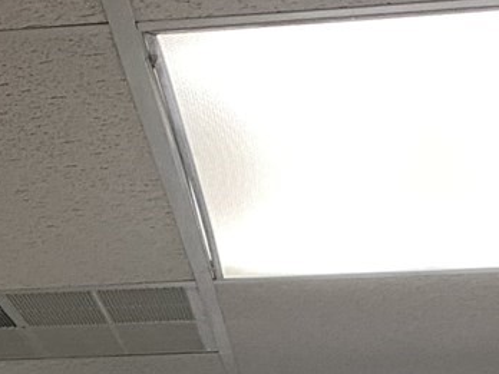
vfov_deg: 8.7
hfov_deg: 12.5
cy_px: 926
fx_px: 2206
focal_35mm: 153
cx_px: -155
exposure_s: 1/60
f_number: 1.8
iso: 160
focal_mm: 4.25
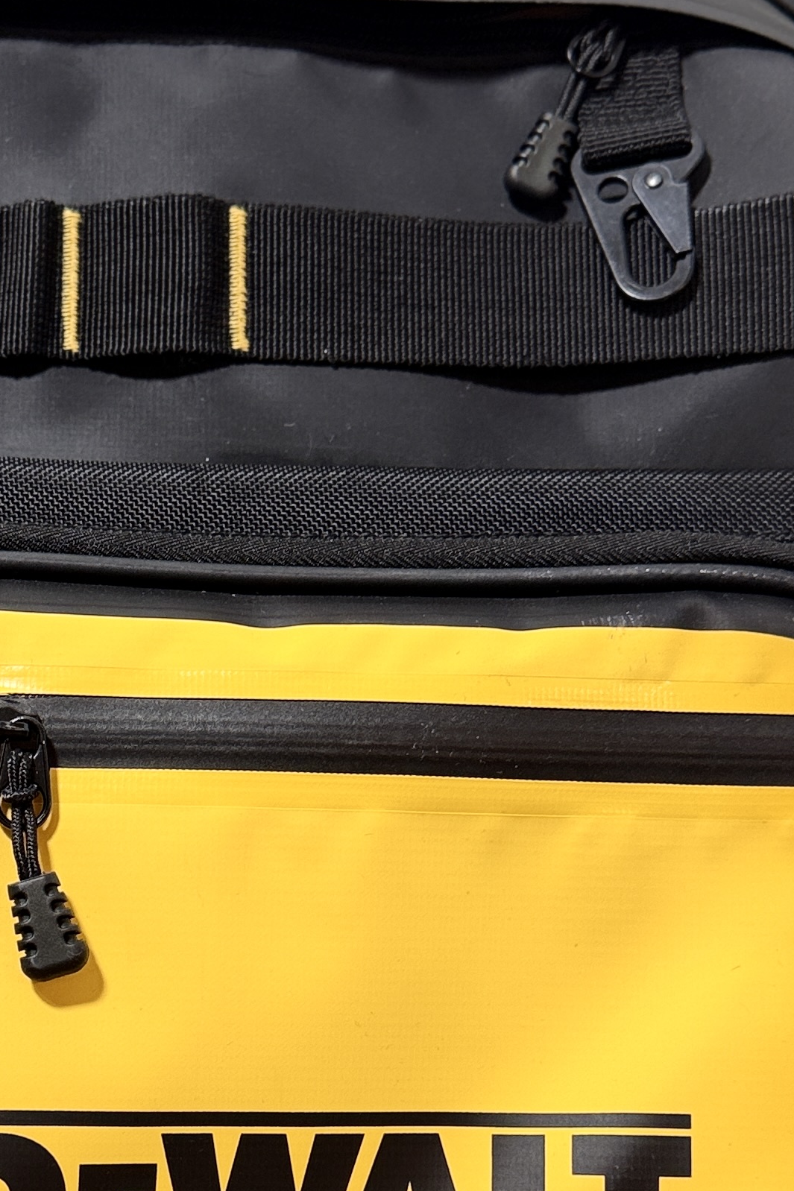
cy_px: 901
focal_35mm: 63
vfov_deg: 31.3
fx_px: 2085
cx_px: 227
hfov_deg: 21.4
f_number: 1.78
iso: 125
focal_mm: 6.76
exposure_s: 1/60
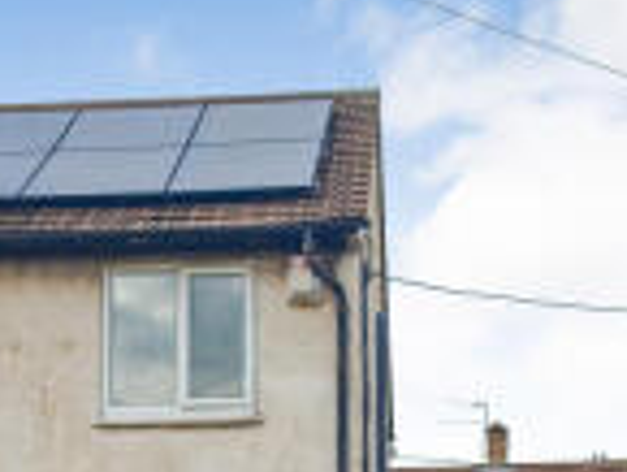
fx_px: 2429
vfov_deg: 10.9
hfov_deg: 14.7
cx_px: 210
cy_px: 513
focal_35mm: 134
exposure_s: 1/750
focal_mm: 8.72
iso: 50
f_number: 2
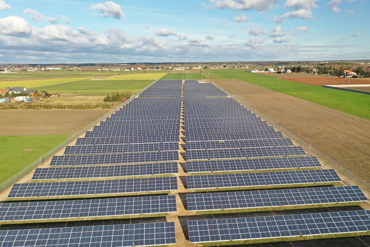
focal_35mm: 28
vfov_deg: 46.4
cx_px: 185
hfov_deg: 65.5
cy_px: 124
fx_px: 288
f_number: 4
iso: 100
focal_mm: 10.26
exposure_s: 1/100
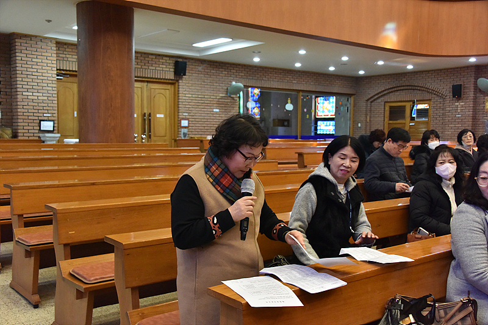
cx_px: 244
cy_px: 162
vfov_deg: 35.0
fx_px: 515
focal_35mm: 38
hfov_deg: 50.7
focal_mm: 38
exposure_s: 1/125
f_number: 6.3
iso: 5600
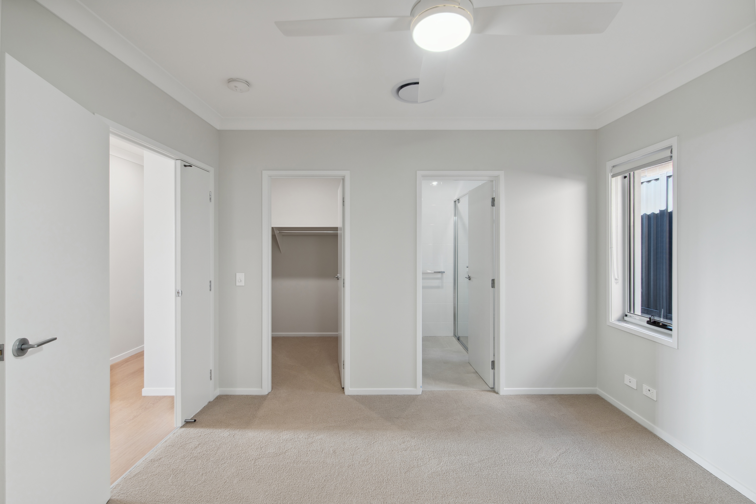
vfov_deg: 77.3
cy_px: 252
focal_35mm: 15
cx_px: 378
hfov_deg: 100.4
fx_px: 315
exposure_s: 1/5
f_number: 10
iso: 200
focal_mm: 15
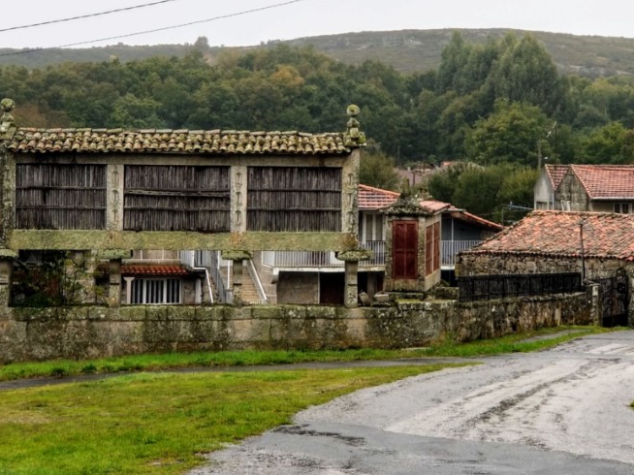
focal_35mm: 94
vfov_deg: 15.7
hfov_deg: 20.8
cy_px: 145
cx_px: 384
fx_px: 1721
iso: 25
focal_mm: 6
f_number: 2.4
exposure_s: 1/36
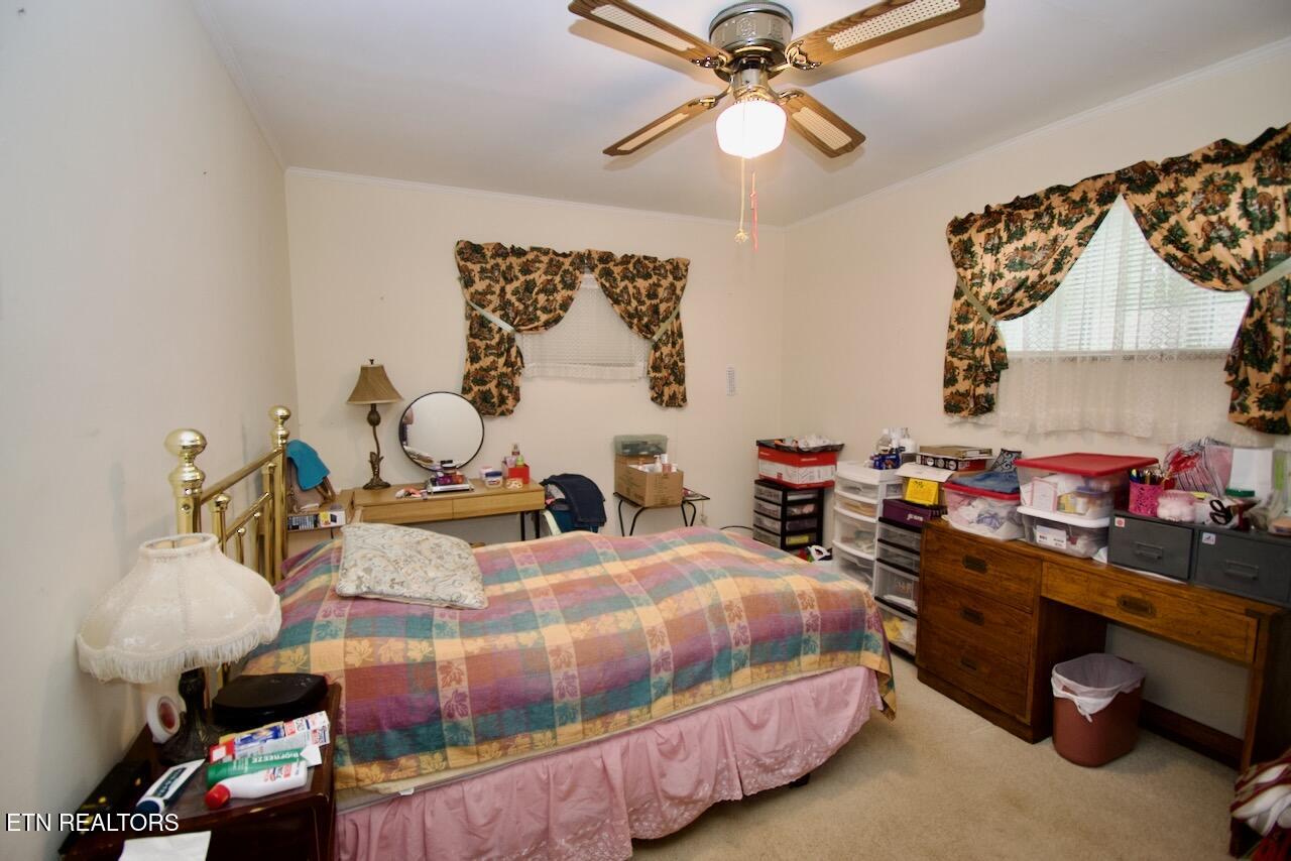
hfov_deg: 100.4
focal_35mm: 15
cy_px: 430
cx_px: 646
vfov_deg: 77.4
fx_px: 538
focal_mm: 10
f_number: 4.5
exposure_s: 1/80
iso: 800
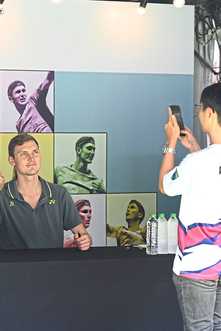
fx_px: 1298
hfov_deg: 9.7
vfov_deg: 14.5
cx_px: 38
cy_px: 165
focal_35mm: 141
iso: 640
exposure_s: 1/250
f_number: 4
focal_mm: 93
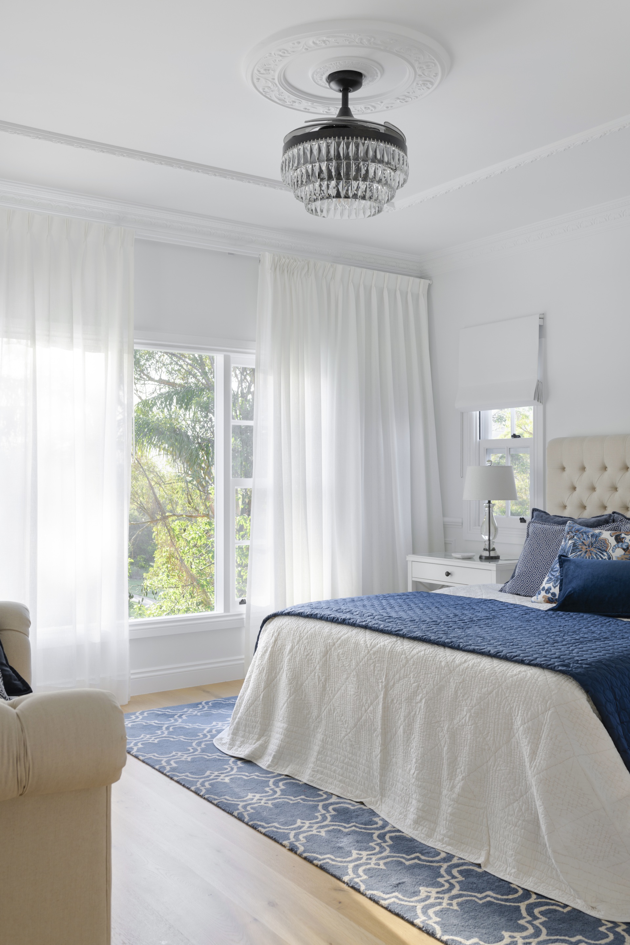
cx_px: 315
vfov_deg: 54.4
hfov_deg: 37.9
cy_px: 472
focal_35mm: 35
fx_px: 919
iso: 100
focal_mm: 35
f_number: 8
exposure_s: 1/20
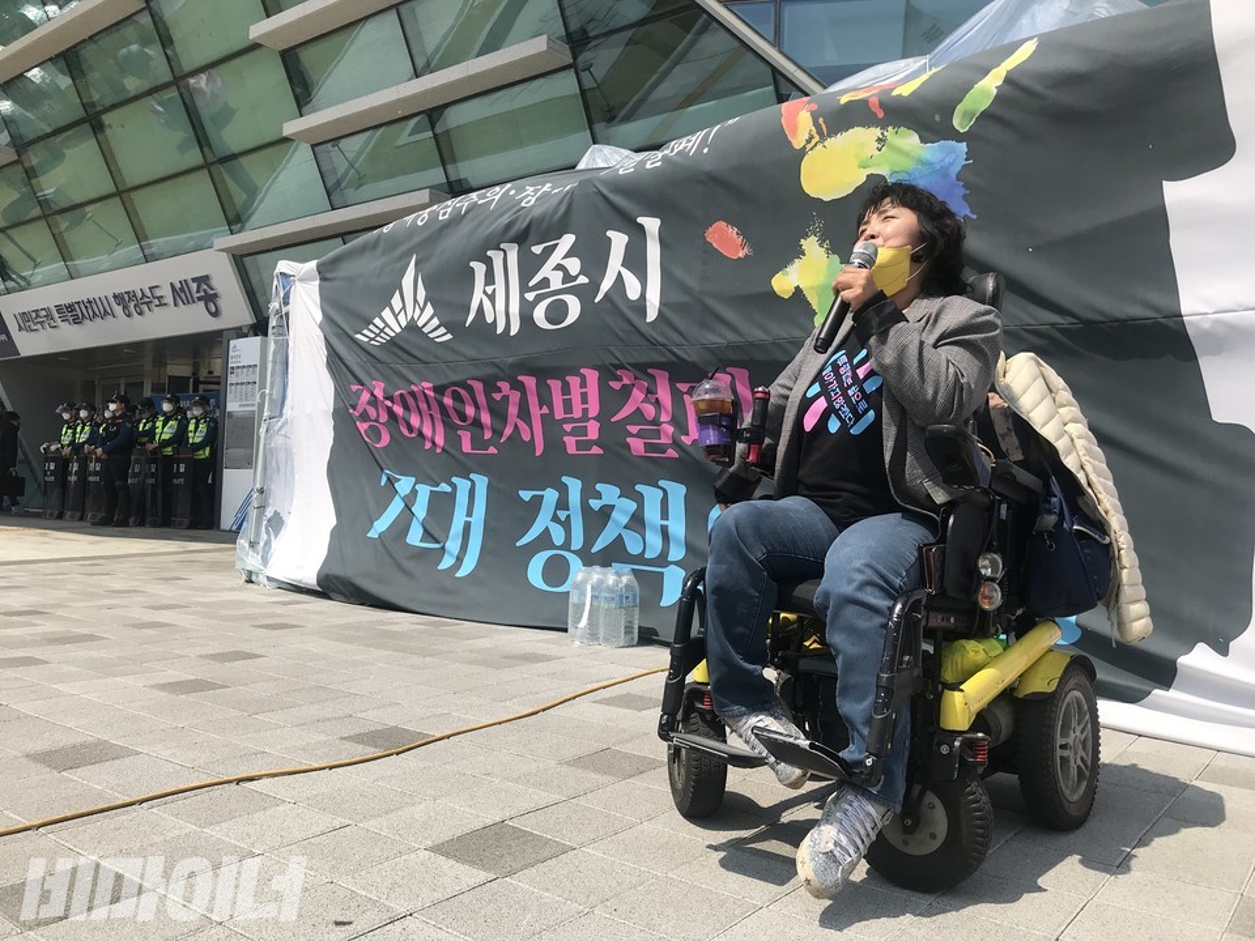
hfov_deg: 63.4
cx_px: 628
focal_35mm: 28
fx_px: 1015
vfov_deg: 49.7
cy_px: 470
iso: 20
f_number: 1.8
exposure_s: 1/2817
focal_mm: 3.99
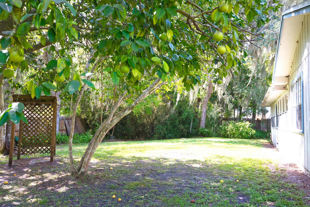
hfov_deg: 58.7
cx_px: 155
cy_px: 104
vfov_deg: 41.1
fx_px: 276
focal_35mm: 32
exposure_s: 1/160
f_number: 6.3
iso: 400
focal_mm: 32
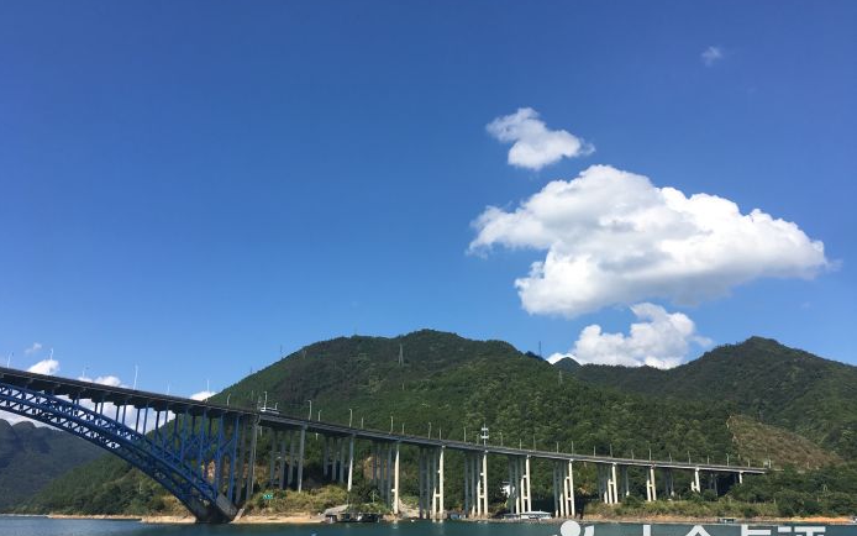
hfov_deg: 61.2
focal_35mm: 31
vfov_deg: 40.6
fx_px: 724
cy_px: 290
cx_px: 426
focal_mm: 4.15
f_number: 2.2
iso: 25
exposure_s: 1/1832
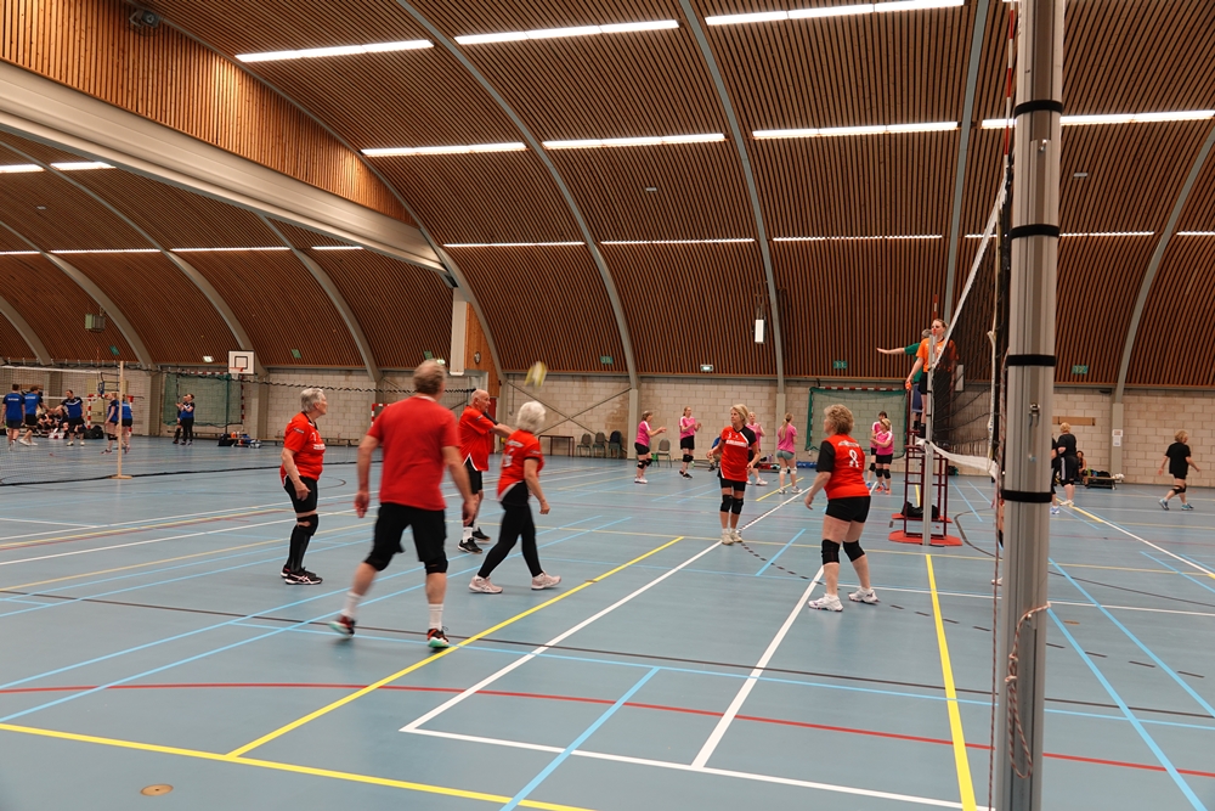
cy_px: 406
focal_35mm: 29
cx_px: 608
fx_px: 979
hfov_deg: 63.7
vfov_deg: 45.0
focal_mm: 10.59
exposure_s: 1/30
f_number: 2.8
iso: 200
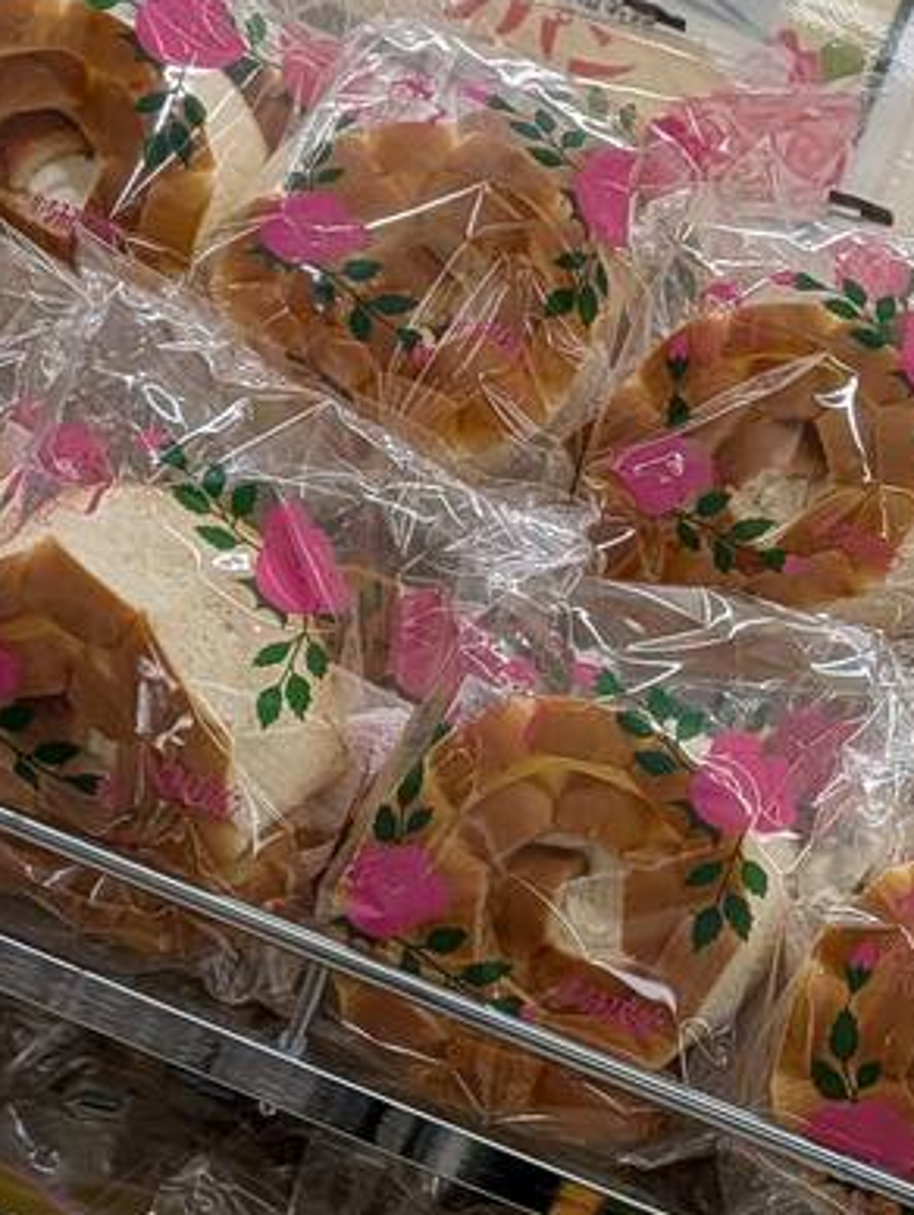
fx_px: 3478
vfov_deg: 19.7
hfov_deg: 13.7
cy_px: 824
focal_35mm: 99
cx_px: 1520
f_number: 1.68
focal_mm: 6.9
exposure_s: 1/391
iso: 18
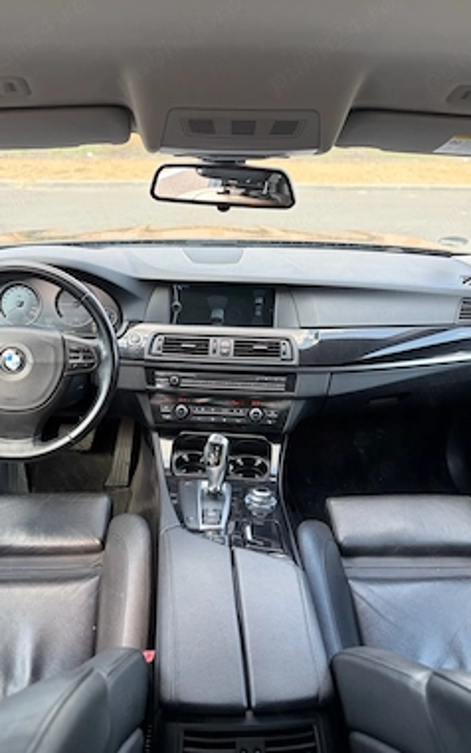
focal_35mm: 29
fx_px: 595
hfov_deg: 43.2
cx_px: 218
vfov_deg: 64.6
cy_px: 376
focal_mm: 5.96
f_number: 1.6
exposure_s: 1/139
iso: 125
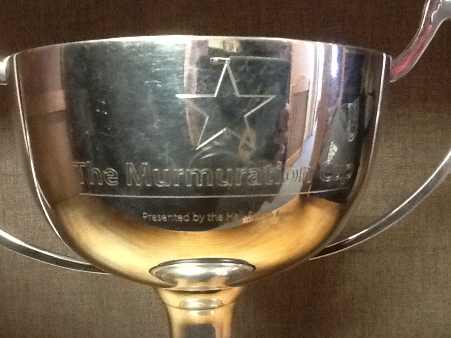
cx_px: 226
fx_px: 573
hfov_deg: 42.9
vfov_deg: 32.9
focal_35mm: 44
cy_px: 169
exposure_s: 1/17
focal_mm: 2.03
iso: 400
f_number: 2.4
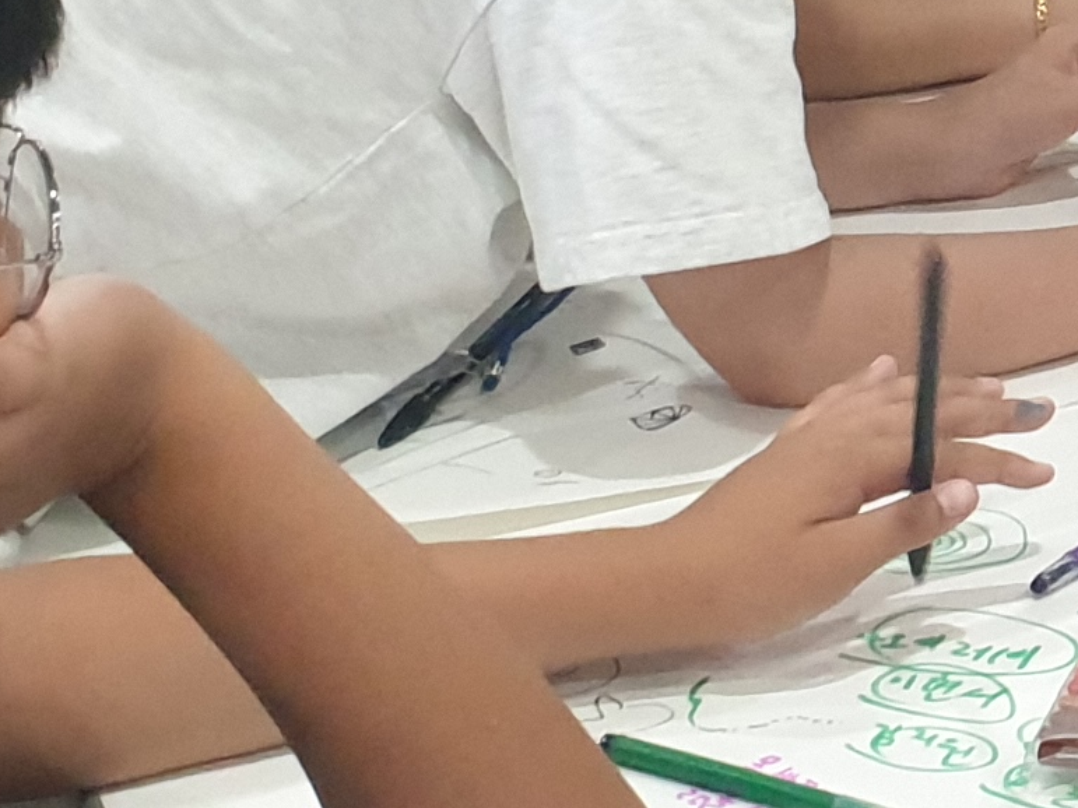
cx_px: 1981
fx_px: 4235
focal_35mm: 136
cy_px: -29
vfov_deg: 10.8
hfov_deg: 13.0
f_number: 2.4
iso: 400
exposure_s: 1/60
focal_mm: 4.3
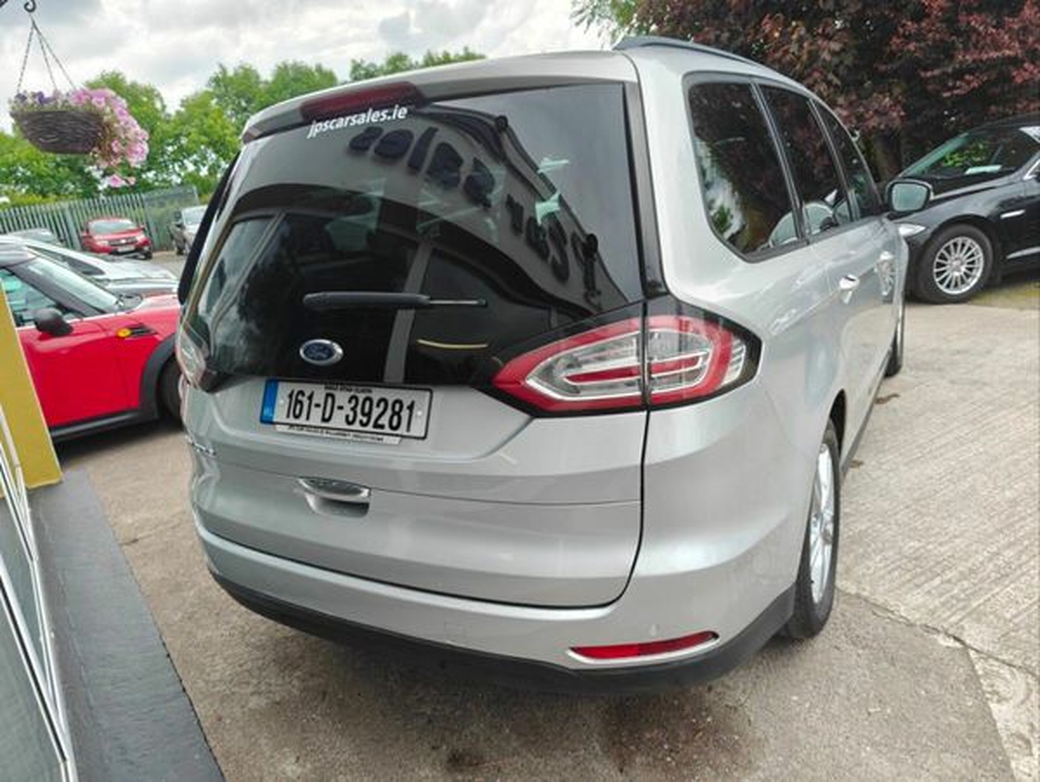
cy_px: 391
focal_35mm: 24
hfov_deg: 71.6
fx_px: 722
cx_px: 520
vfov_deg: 56.9
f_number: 1.7
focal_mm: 6.06
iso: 64
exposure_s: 1/157
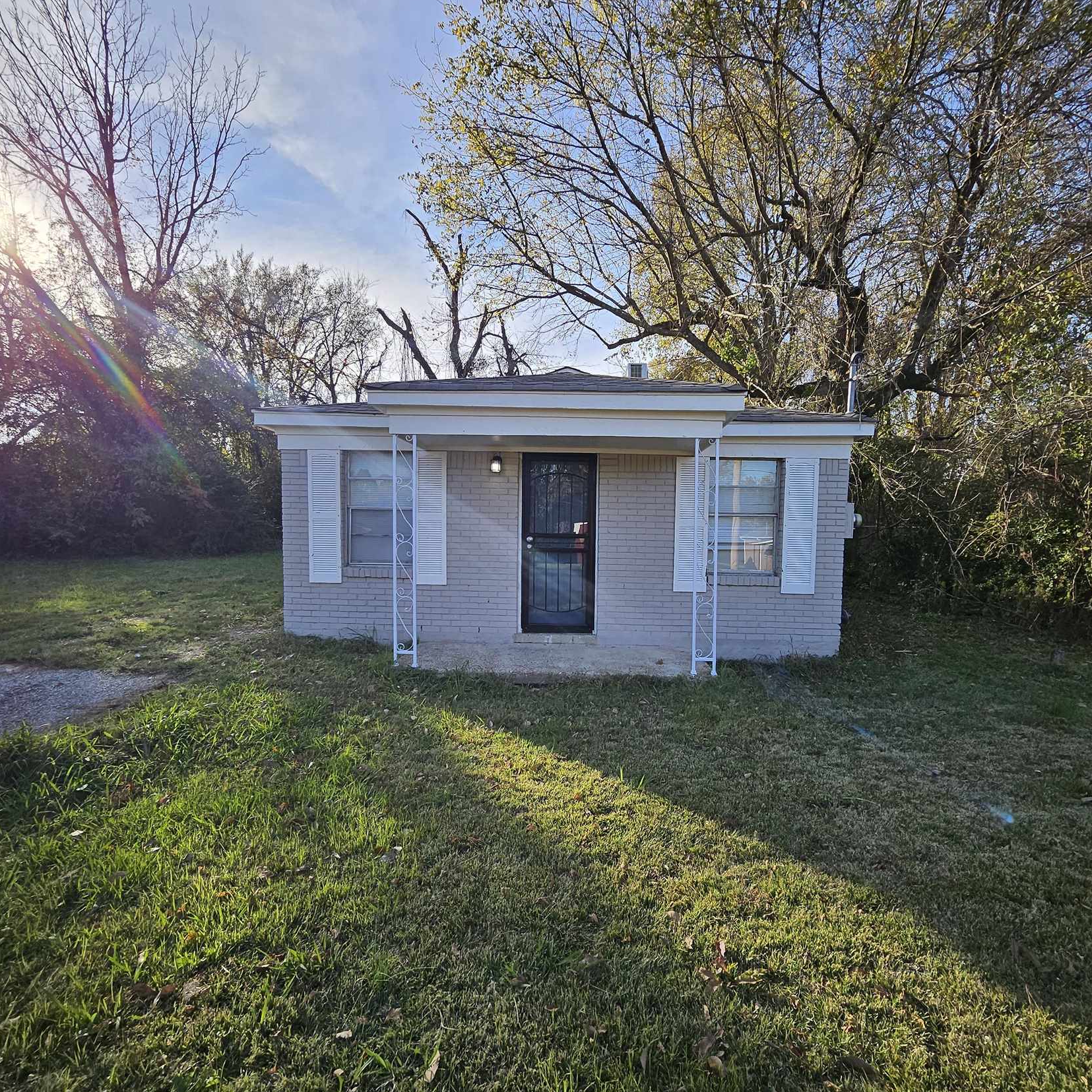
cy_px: 560
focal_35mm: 16
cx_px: 568
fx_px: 571
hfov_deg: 87.4
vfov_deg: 87.4
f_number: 2.2
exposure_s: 1/688
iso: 32
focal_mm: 1.7
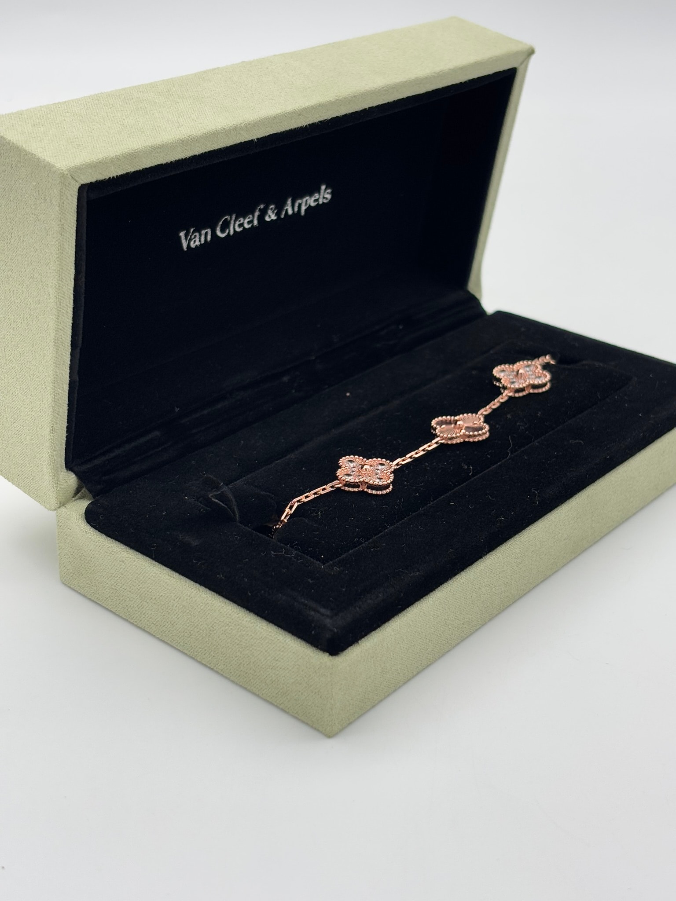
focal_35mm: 52
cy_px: 450
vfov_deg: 36.8
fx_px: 1354
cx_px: 338
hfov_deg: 28.0
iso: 32
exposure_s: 1/223
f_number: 1.6
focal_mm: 5.96
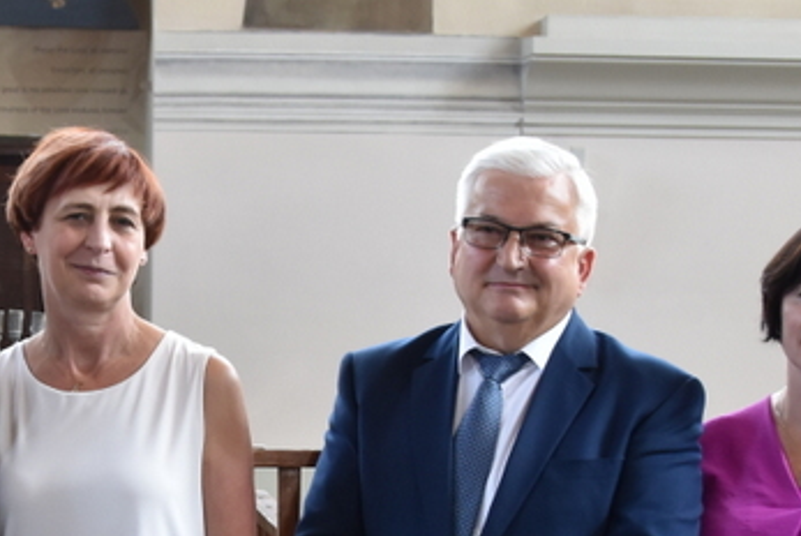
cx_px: 166
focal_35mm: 114
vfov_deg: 11.8
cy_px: 647
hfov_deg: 17.8
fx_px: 2539
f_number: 3.8
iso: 640
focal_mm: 22
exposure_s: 1/40
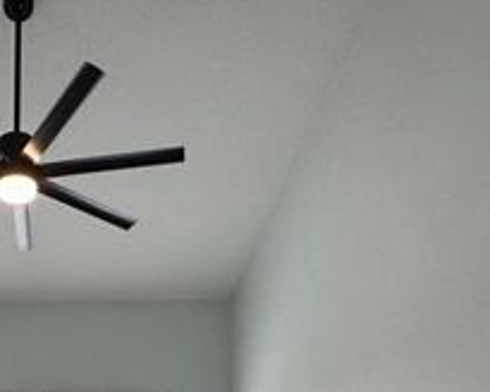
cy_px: 519
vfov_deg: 26.7
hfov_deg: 36.7
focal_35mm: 47
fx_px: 682
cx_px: 37
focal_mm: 2.22
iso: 100
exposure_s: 1/120
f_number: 2.2
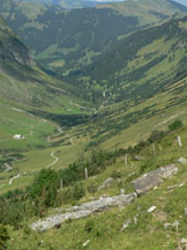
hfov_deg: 19.4
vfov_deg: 25.8
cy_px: 79
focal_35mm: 75
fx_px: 540
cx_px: 32
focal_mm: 6
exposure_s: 1/500
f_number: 4.6
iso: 80
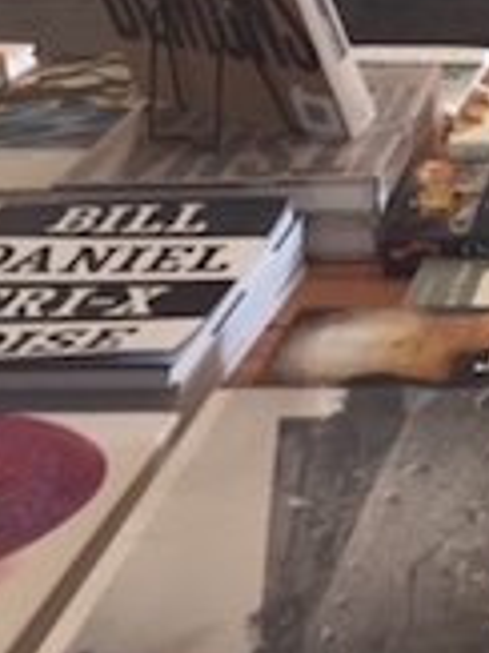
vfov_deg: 18.5
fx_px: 1792
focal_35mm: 95
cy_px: -294
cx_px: 641
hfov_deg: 14.8
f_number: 2.2
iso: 80
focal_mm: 4.15
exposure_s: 1/30
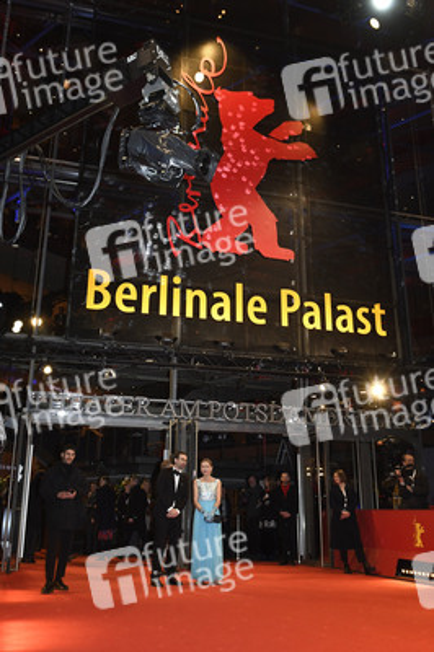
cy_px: 326
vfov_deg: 62.0
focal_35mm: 30
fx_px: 543
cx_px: 217
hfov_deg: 43.5
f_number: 6.3
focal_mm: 20
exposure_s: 1/160
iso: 1000
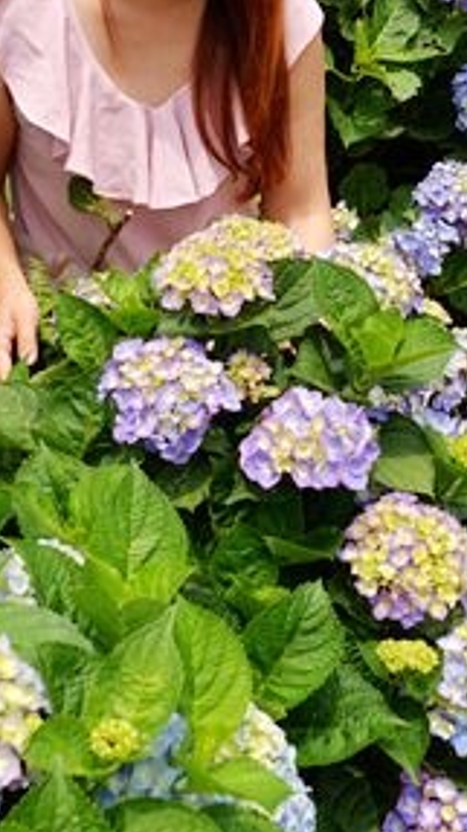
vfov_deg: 36.4
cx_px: 146
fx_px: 1257
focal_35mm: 57
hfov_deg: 20.9
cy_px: 310
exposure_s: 1/800
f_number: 3.5
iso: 125
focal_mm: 8.8
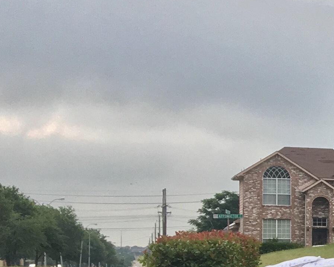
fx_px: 1255
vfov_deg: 12.0
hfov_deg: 12.8
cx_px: 708
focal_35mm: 127
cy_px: 272
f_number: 2.2
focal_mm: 4.15
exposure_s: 1/596
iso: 25
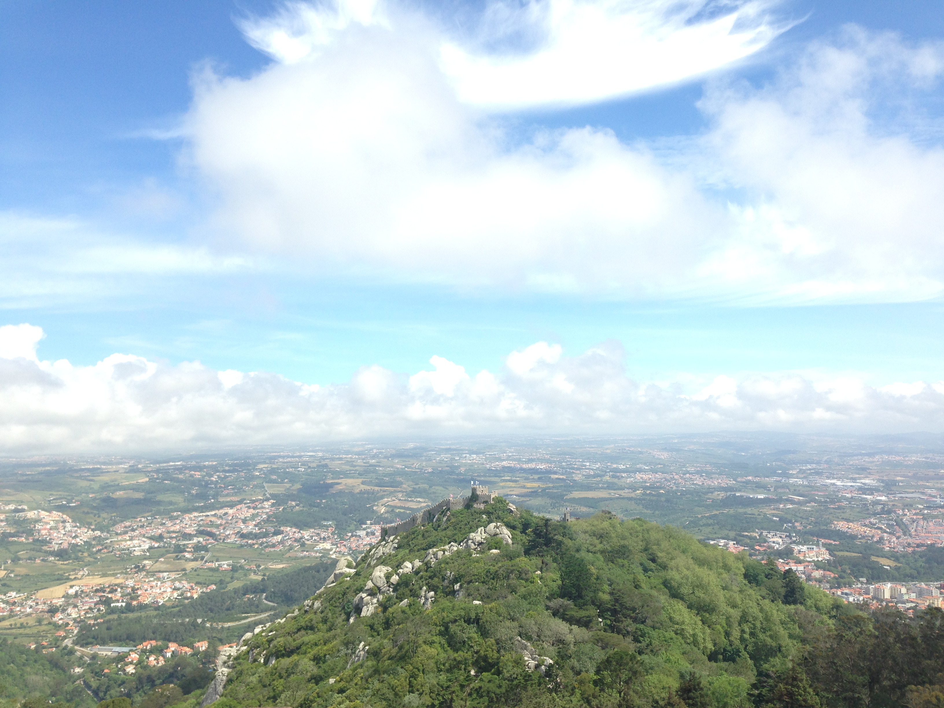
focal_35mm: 33
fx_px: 900
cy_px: 354
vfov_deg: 42.9
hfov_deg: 55.4
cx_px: 472
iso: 50
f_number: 2.4
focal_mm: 4.12
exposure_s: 1/1085
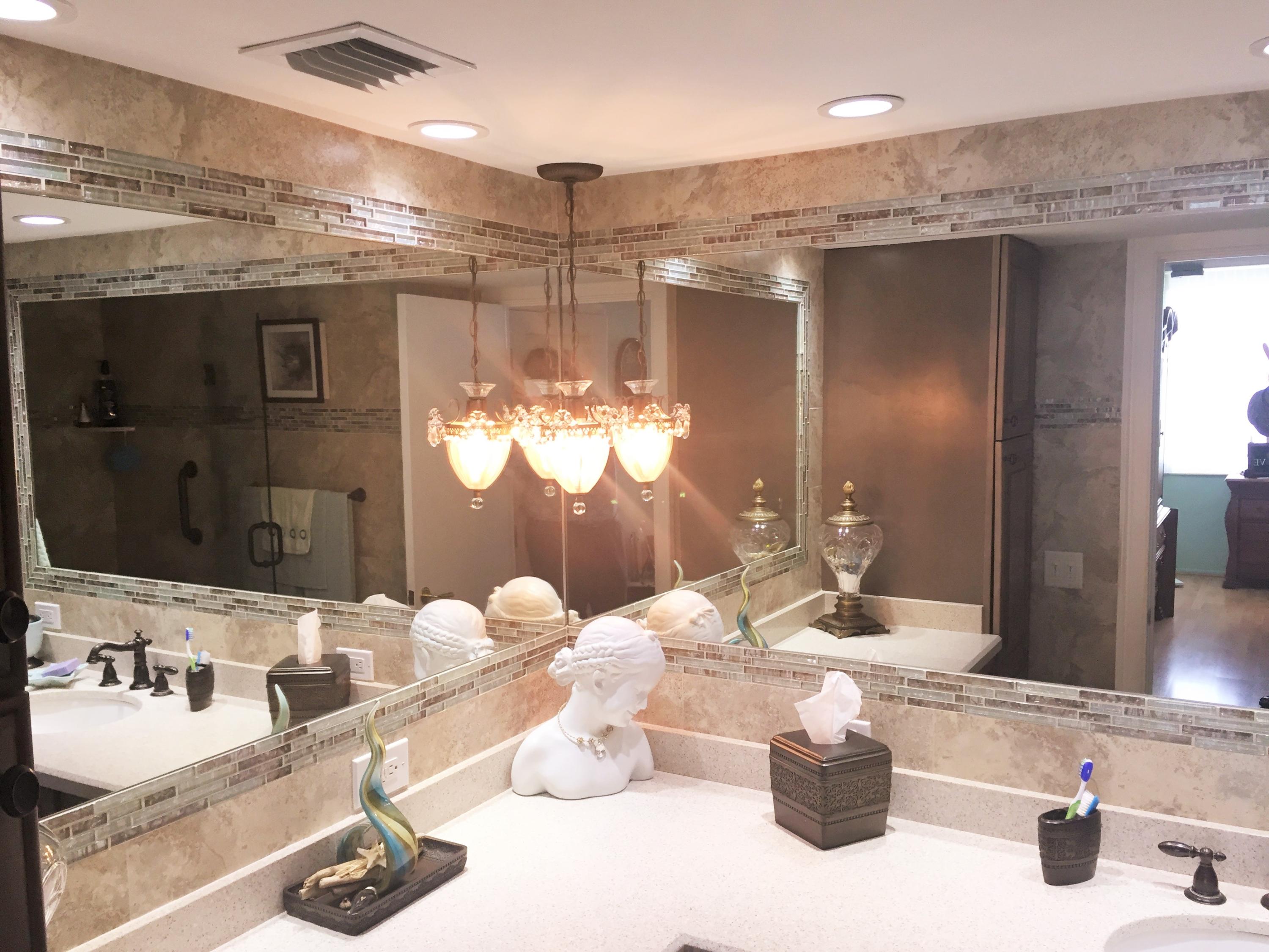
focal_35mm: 29
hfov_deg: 61.7
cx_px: 634
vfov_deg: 48.2
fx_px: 1063
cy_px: 476
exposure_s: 1/30
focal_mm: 4.15
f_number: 2.2
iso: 40
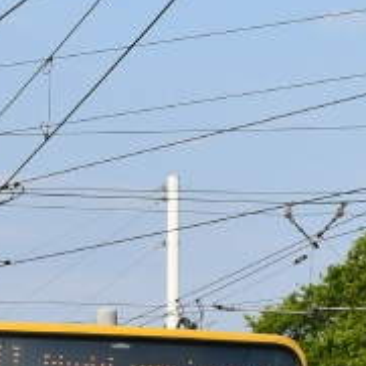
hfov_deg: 6.0
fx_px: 3445
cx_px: -243
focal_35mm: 288
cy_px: 396
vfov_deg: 6.1
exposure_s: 1/1600
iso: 400
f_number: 7.1
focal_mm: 34
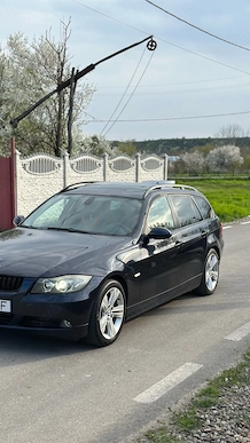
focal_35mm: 54
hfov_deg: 22.2
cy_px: 224
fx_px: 636
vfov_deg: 38.5
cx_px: 92
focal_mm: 6.86
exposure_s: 1/2070
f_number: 1.78
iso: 80
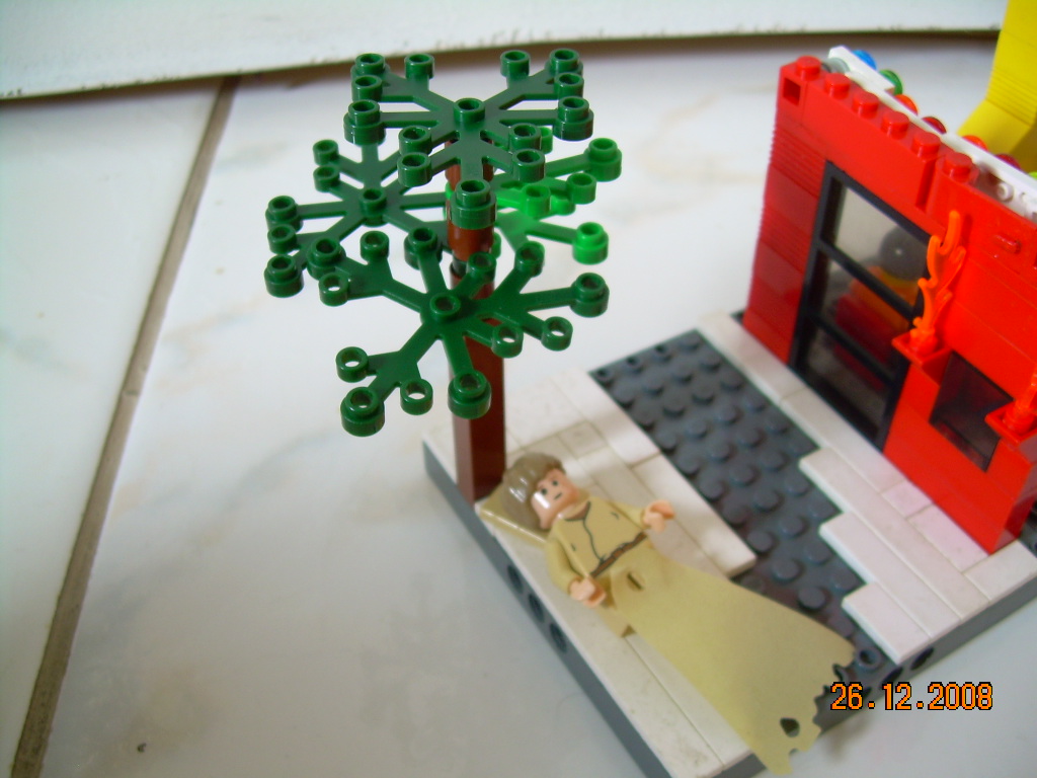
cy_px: 389
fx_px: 1138
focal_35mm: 38
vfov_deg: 37.7
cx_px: 518
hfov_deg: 49.0
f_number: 2.8
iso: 50
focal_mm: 6.3
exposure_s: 1/8
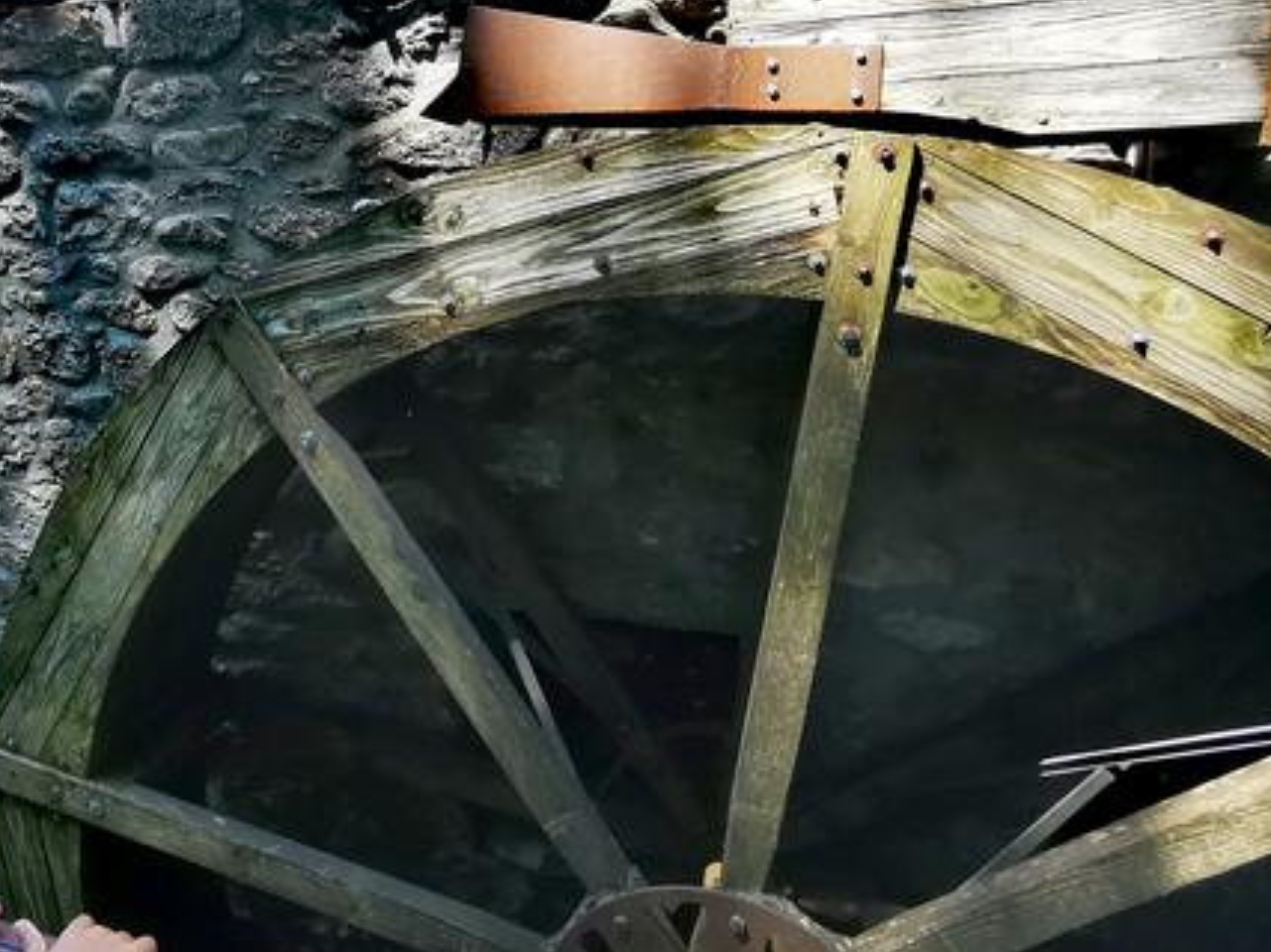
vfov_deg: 46.0
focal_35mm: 30
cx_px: 348
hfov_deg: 57.5
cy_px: 309
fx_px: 1101
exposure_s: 1/120
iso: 50
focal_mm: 2.35
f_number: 2.2
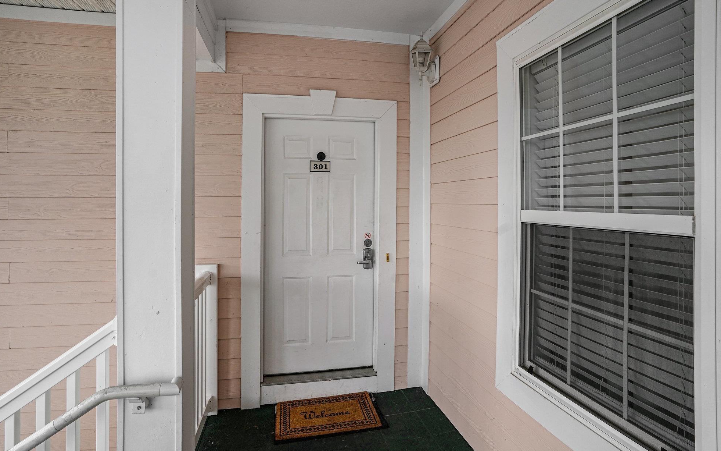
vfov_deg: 64.9
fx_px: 354
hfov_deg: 91.1
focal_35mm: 18
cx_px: 353
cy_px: 208
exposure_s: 1/80
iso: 400
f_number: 7.1
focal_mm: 17
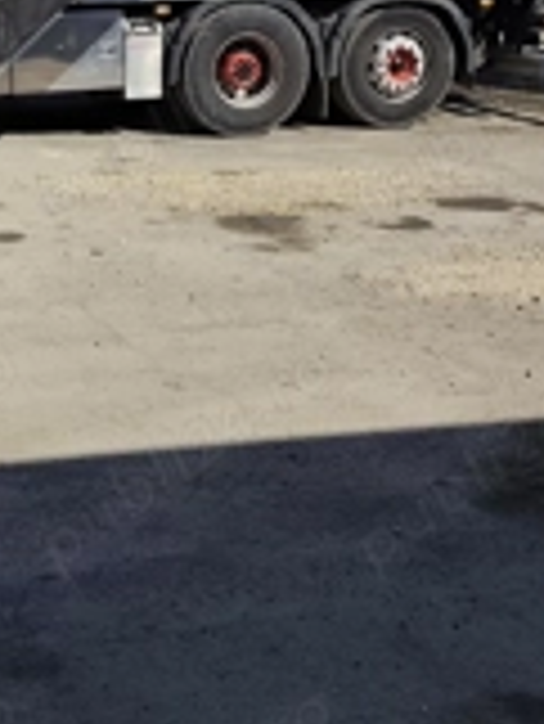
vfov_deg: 33.2
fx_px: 1193
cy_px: 189
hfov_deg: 24.7
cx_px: 27
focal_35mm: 57
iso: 50
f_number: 1.65
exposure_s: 1/1748
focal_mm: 6.19
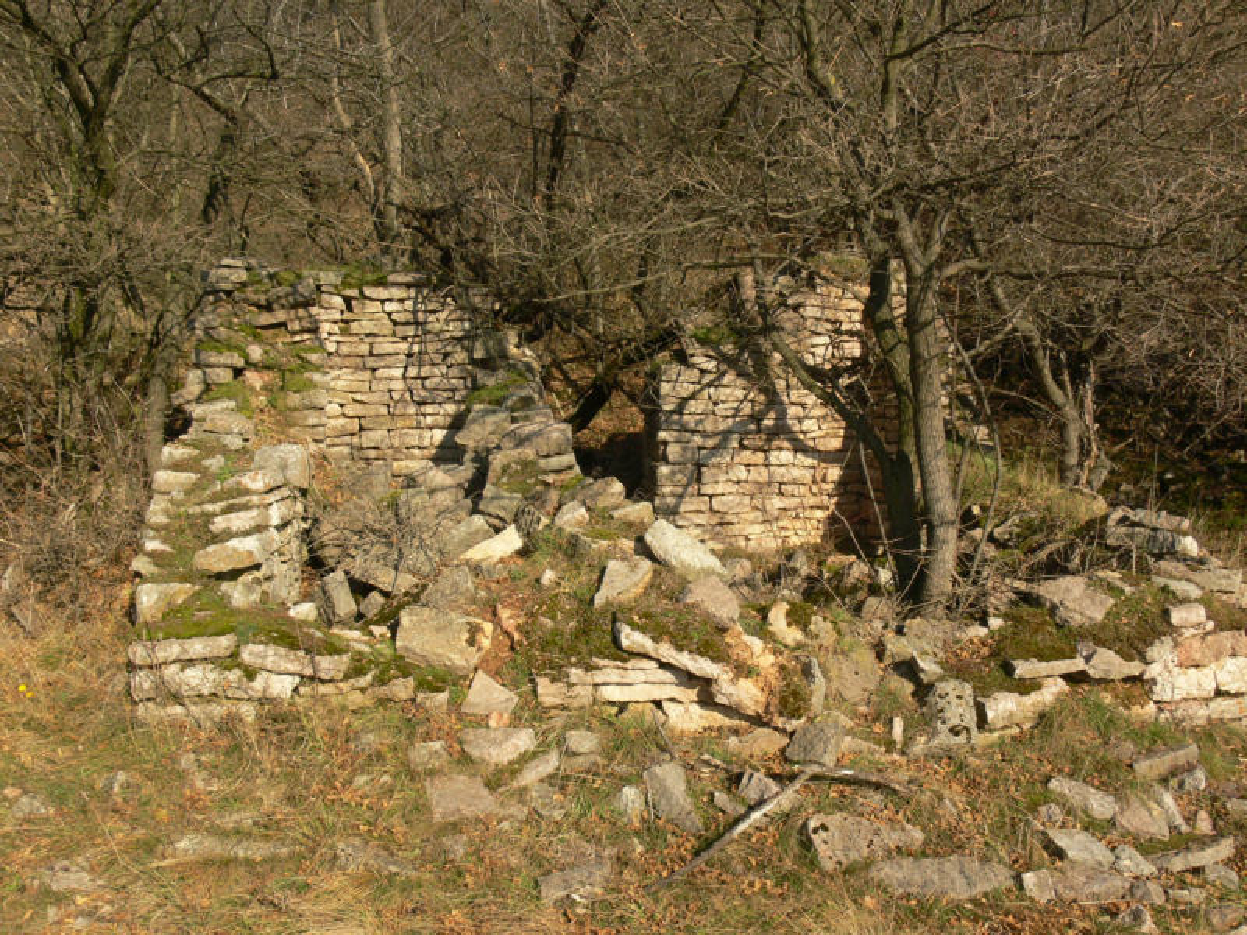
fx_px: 1261
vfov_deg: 40.7
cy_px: 468
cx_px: 624
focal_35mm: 35
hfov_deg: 52.6
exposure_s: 1/400
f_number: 5
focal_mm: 7.4
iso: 100
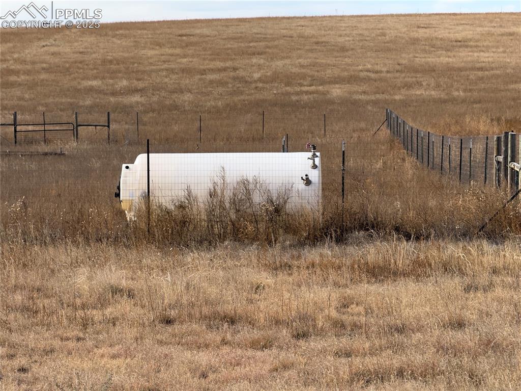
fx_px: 1805
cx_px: 260
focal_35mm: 120
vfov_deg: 12.3
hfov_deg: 16.4
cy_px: 196
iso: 50
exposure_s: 1/1148
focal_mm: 15.66
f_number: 2.8
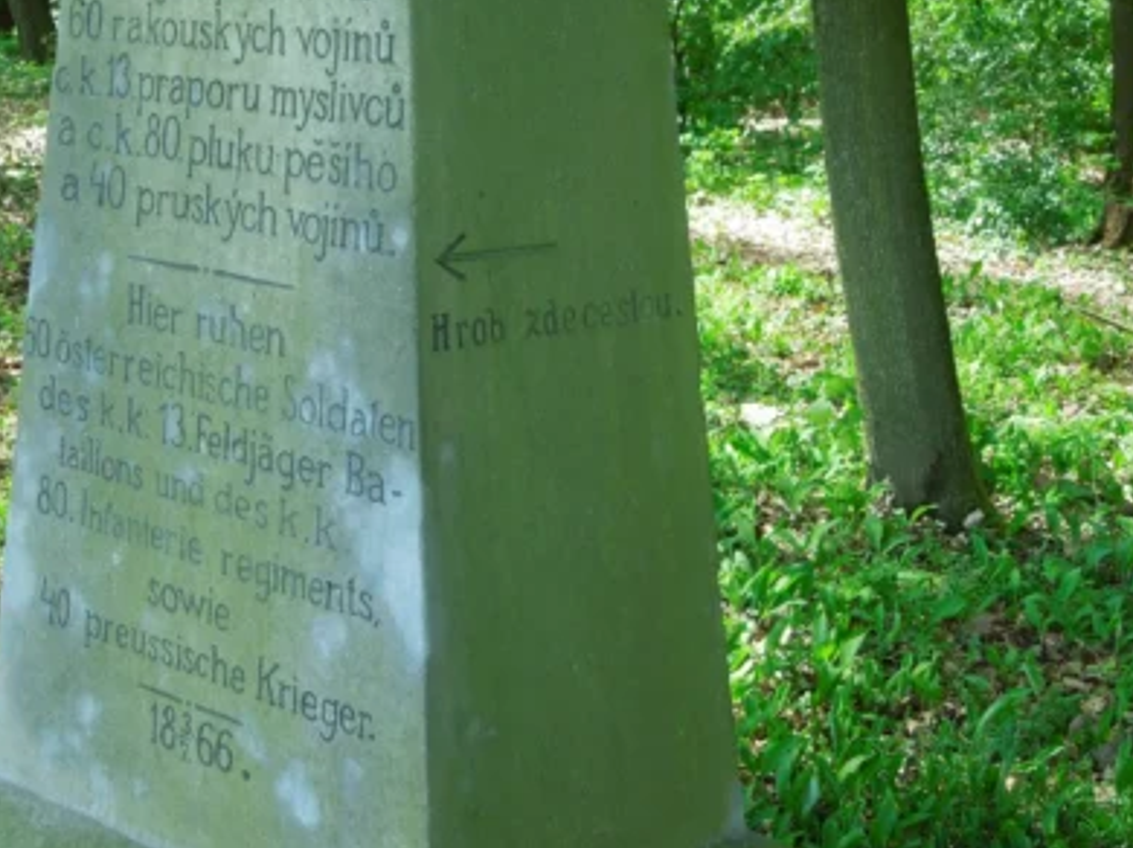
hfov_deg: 29.8
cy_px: 363
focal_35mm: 65
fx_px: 2126
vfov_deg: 22.5
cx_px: 484
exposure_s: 1/250
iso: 400
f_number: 4.2
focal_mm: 9.8
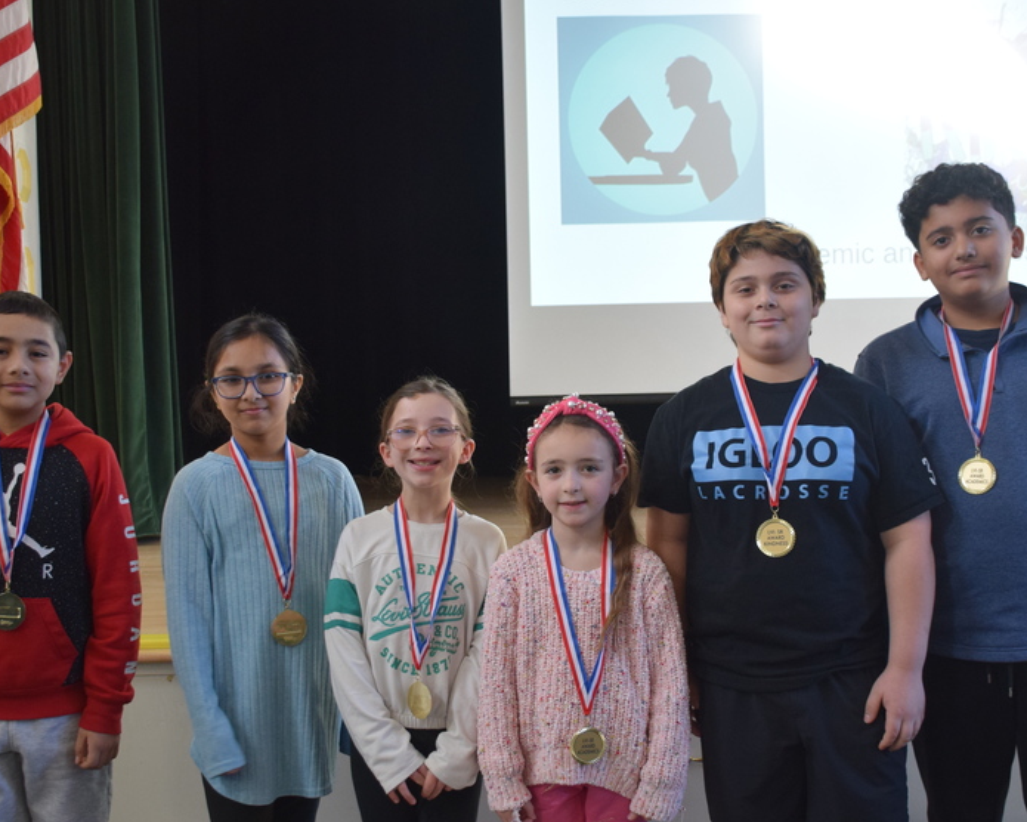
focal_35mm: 48
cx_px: 528
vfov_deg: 31.6
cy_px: 455
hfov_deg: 39.0
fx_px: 1450
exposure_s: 1/60
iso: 800
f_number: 4
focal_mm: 23
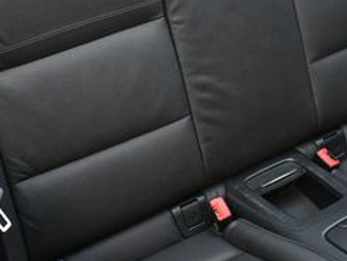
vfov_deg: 15.9
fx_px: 923
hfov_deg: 21.2
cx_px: 249
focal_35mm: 92
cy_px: 23
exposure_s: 1/250
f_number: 3.5
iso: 400
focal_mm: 18
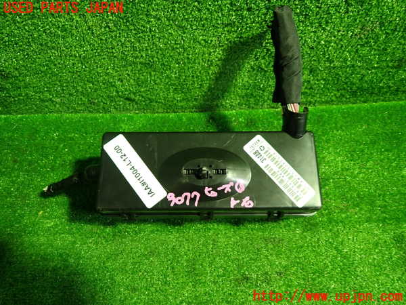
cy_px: 152
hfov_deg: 69.4
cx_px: 203
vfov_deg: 54.9
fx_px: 293
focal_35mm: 25
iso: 250
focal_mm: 4.5
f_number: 2
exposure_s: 1/30
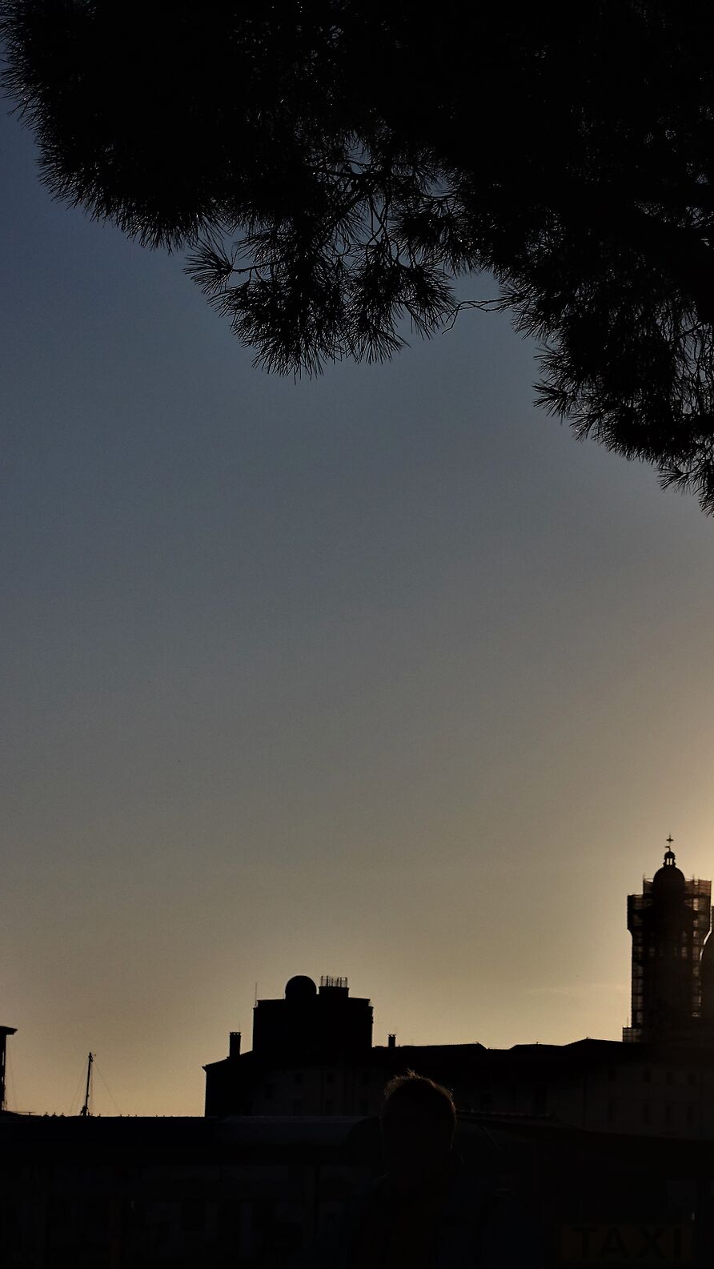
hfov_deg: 10.8
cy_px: 640
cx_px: 762
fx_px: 3735
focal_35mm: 111
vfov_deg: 19.3
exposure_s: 1/800
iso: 125
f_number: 4.5
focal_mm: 25.7
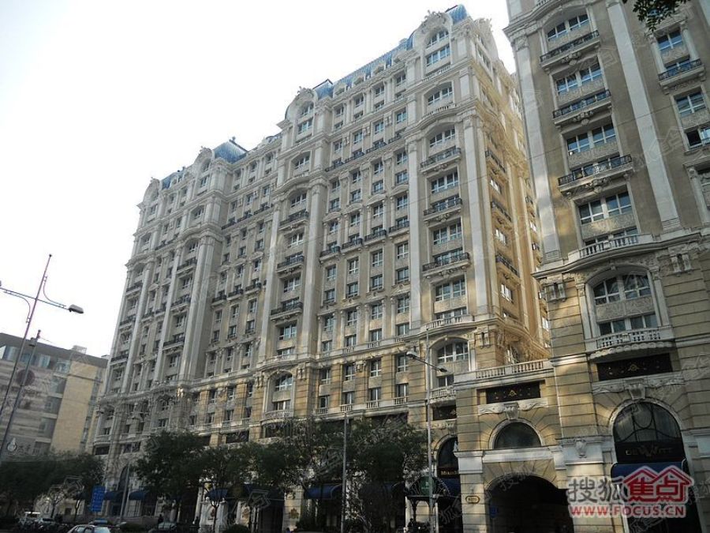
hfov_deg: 65.3
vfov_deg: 51.4
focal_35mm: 27
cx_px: 355
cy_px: 266
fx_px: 554
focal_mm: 4.9
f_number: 3.2
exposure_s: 1/500
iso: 80
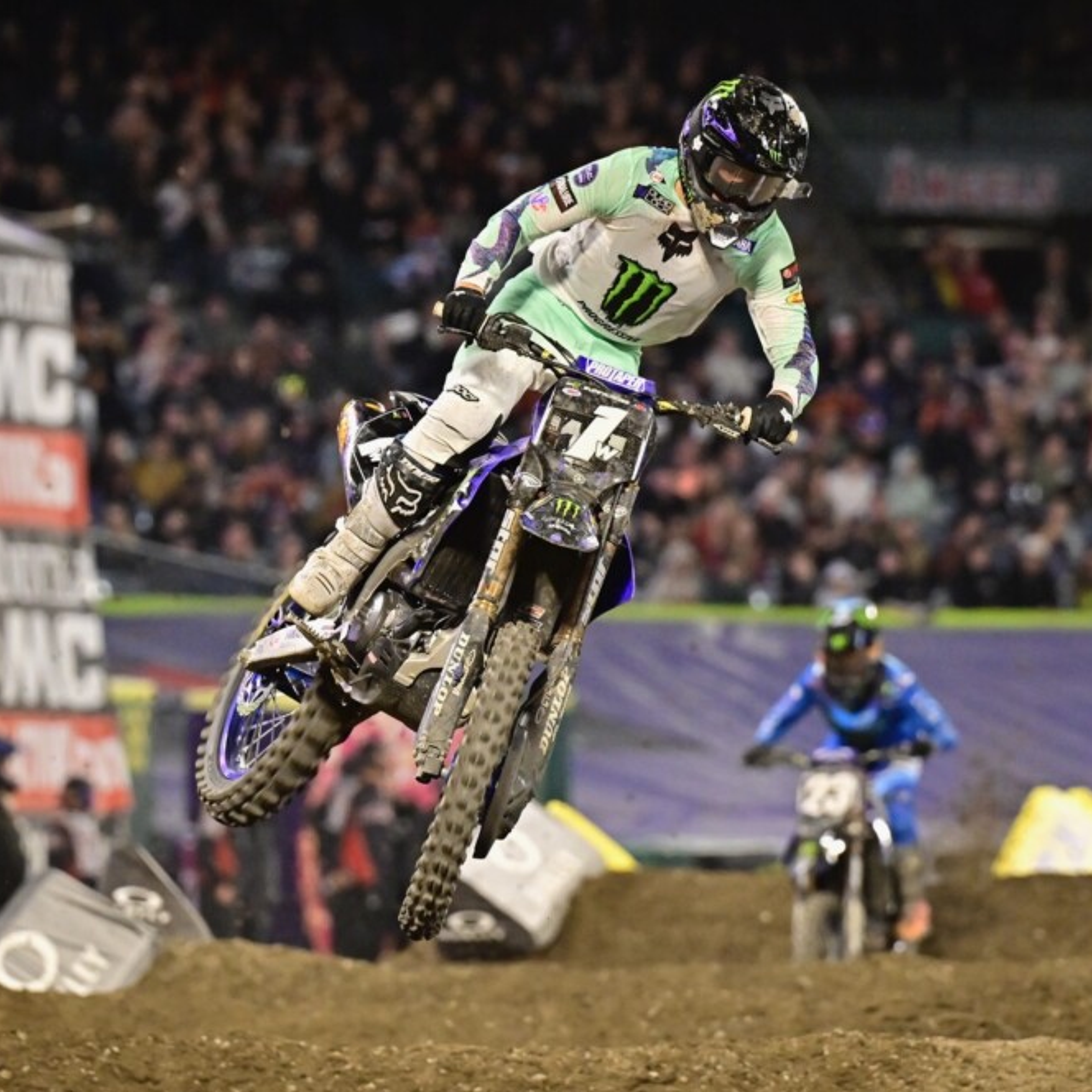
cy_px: 547
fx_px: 9137
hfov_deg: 6.8
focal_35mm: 256
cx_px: 576
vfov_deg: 6.8
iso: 2800
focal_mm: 200
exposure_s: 1/1250
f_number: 3.5
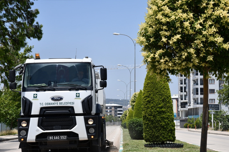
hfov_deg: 24.2
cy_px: 82
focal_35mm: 84
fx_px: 534
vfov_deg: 16.3
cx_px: 122
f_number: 8
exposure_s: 1/1250
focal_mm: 78
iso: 320
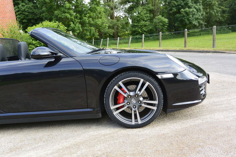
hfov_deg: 55.8
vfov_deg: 38.9
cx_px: 118
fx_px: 223
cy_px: 78
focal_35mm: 34
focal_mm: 12.7
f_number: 3.8
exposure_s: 1/200
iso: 160
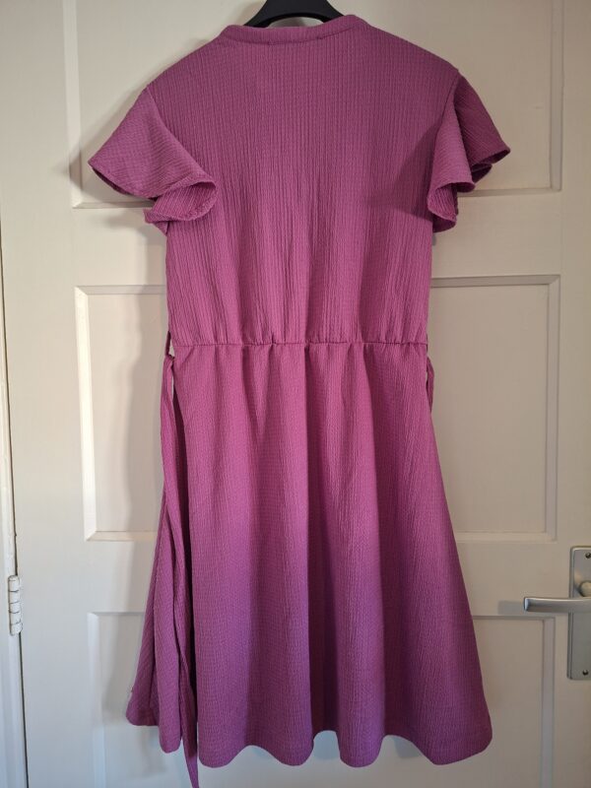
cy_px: 394
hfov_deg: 58.9
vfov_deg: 73.9
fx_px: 524
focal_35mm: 23
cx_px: 296
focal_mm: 5.54
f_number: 1.8
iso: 320
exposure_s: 1/30
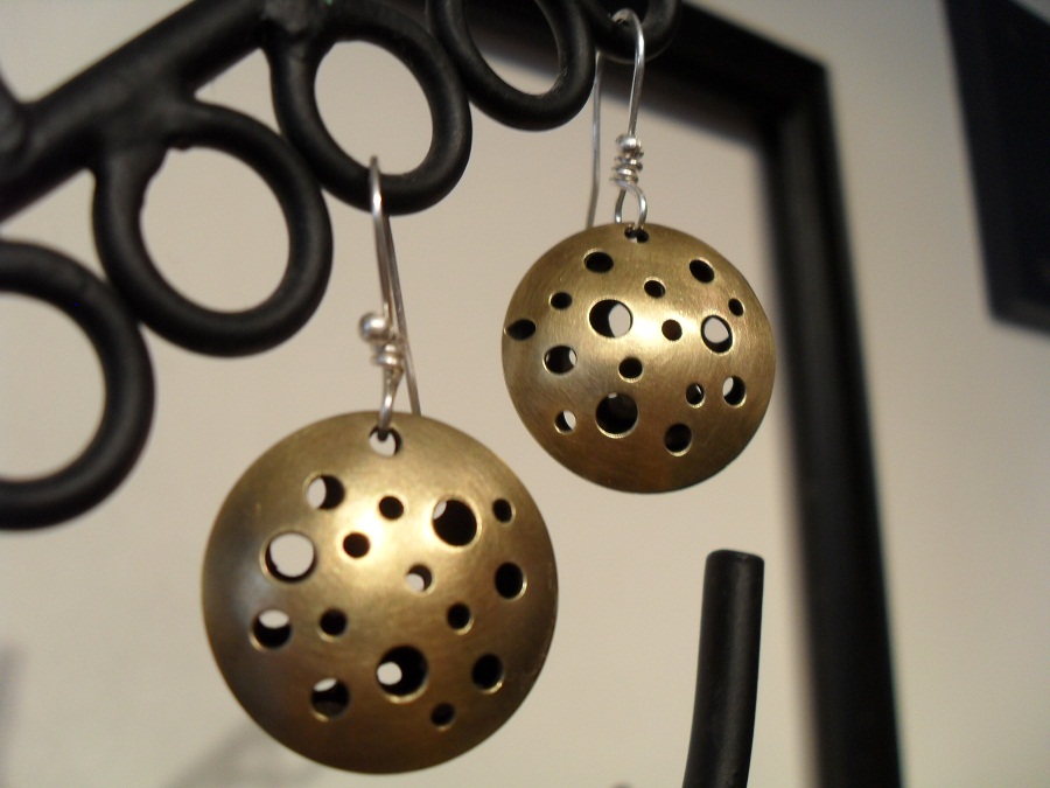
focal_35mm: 35
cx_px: 525
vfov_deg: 40.7
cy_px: 394
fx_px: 1062
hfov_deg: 52.6
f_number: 2.8
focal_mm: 6.2
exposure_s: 1/30
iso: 160
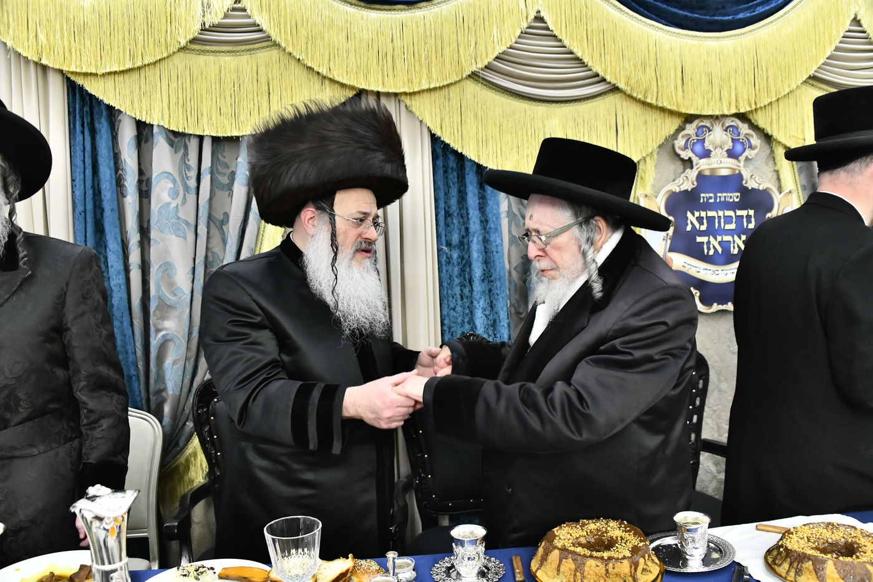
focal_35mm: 28
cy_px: 291
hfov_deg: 65.5
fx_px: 679
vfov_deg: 46.4
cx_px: 436
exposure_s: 1/160
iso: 3200
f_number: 5.6
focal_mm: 28
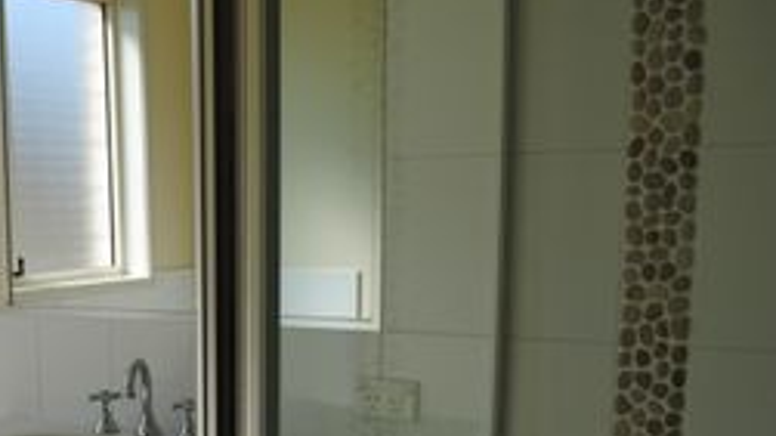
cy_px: 397
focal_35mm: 53
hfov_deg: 36.4
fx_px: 1090
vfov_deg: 22.1
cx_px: 59
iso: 100
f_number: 7.1
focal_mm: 18
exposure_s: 1/200
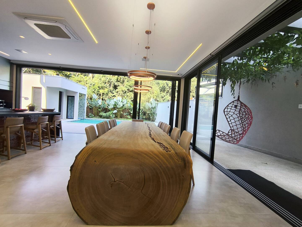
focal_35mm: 16
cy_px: 114
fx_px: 140
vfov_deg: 78.1
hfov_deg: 94.5
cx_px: 151
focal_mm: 1.65
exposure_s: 1/120
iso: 50
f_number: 2.2
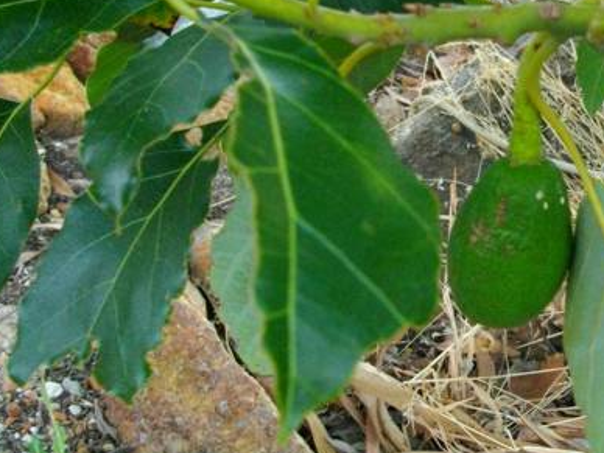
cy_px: 171
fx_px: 1152
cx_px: 576
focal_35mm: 66
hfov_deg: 28.0
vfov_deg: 22.2
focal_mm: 5.7
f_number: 2.9
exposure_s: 1/50
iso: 315
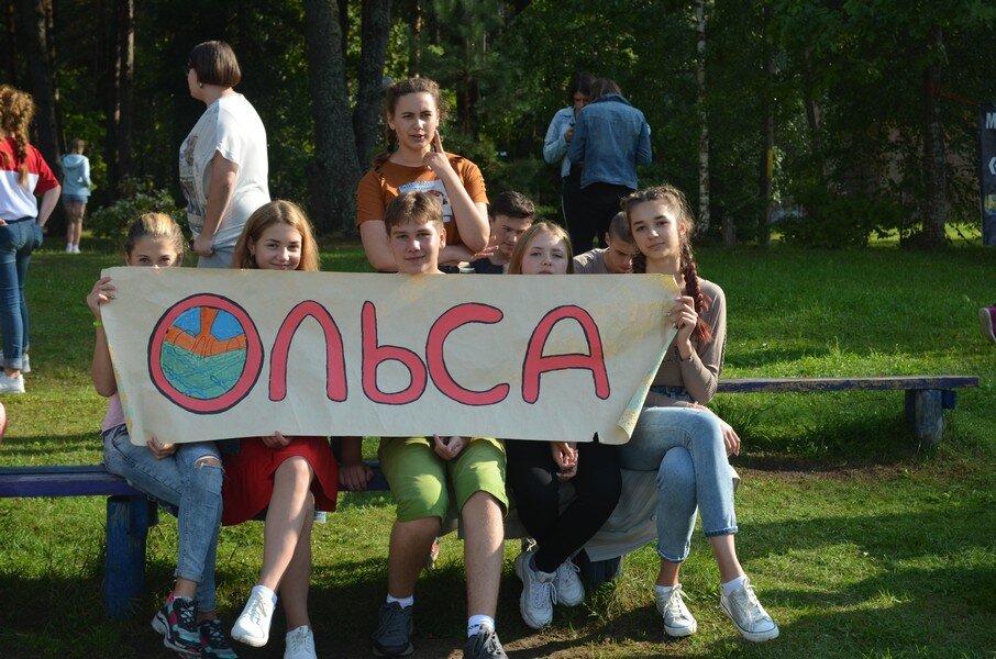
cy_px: 330
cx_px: 498
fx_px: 1864
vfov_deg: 20.1
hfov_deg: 29.9
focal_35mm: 68
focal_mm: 45
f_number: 7.1
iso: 200
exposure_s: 1/400
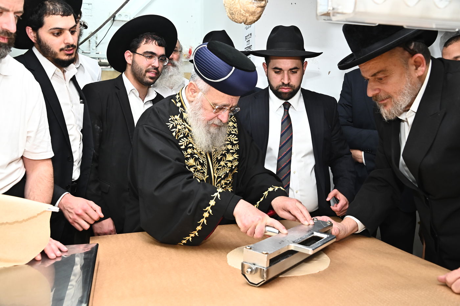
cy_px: 153
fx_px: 409
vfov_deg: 41.1
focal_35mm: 32
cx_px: 230
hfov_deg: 58.7
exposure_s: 1/200
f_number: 7.1
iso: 1600
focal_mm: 32
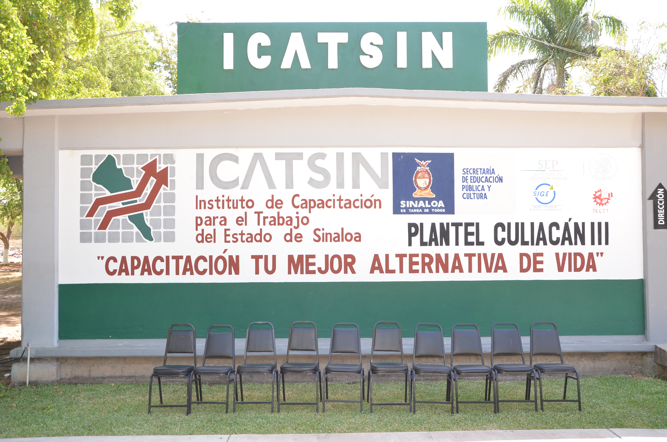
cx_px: 334
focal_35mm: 33
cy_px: 221
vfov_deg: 39.8
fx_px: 610
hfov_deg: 57.3
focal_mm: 22
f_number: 5
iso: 250
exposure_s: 1/160
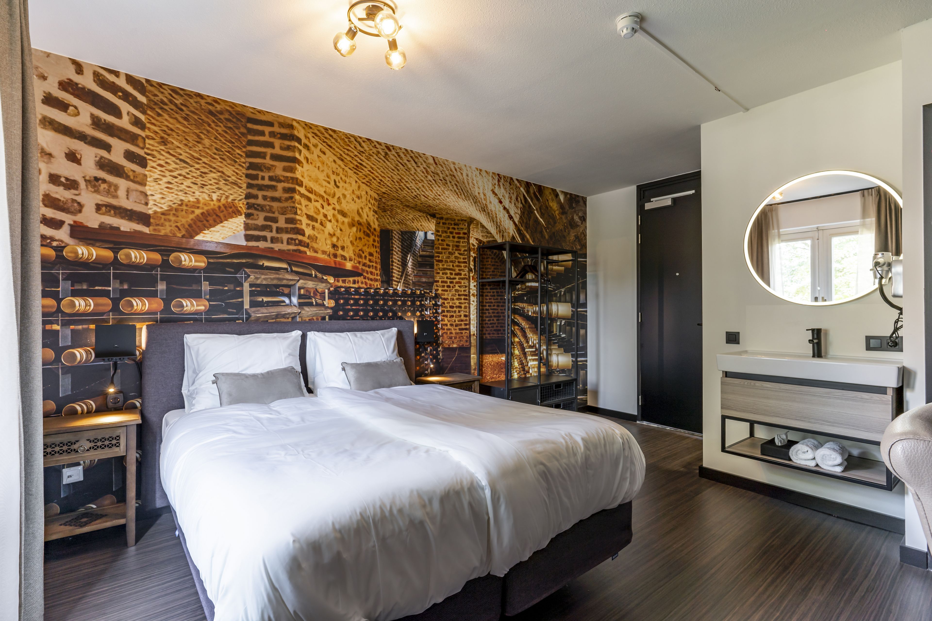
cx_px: 466
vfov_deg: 70.4
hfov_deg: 93.3
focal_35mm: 17
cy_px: 310
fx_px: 440
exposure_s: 1/2.5
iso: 100
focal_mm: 17
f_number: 9
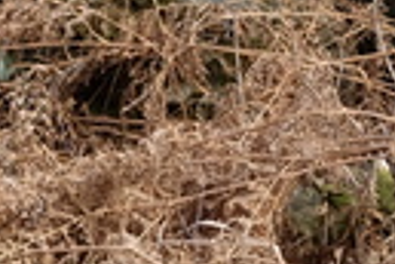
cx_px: 279
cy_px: -282
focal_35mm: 411
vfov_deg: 3.3
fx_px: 4509
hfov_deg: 5.0
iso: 200
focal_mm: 44.4
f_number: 5.6
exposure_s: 1/210
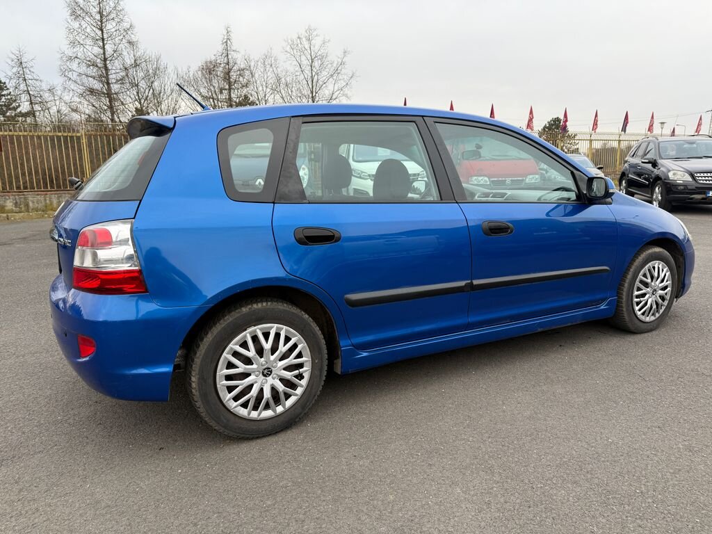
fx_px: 494
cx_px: 356
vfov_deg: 56.8
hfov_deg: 71.6
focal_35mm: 24
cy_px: 267
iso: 80
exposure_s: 1/313
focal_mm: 6.76
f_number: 1.78
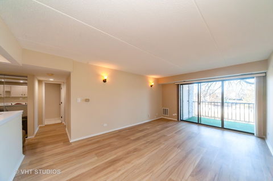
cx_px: 136
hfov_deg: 112.7
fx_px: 91
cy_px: 90
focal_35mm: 12
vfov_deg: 89.9
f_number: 8
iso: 200
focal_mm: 12
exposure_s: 1/80
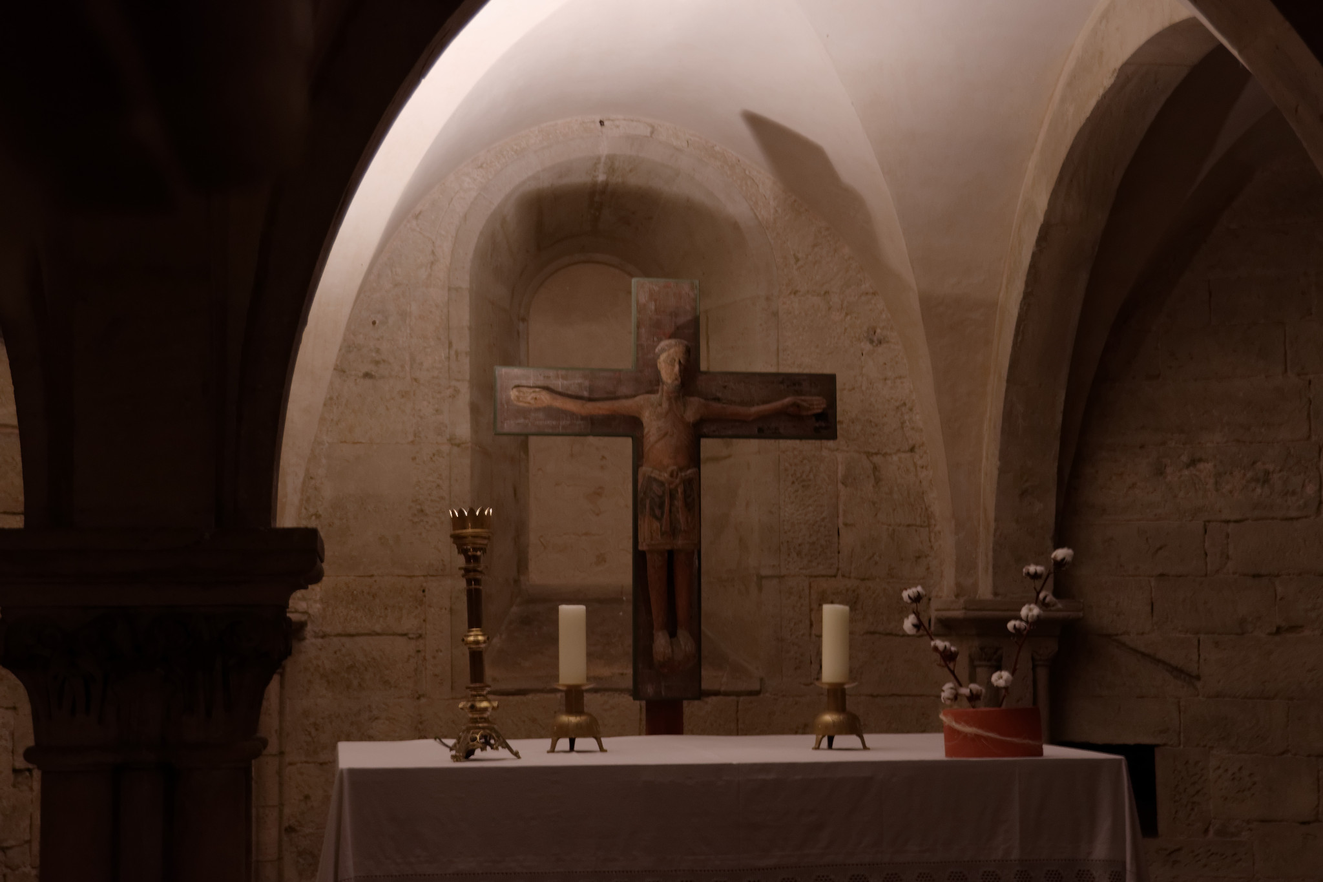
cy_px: 441
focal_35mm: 54
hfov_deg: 36.9
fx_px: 1984
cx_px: 662
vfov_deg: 25.1
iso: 800
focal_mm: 36
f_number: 4.5
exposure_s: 1/1.67
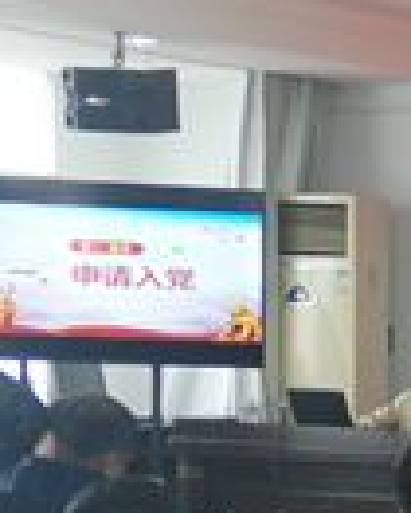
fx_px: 2369
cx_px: 748
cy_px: 652
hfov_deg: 9.4
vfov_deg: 12.0
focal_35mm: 156
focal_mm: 3.6
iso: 64
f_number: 1.8
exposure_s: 1/33.3
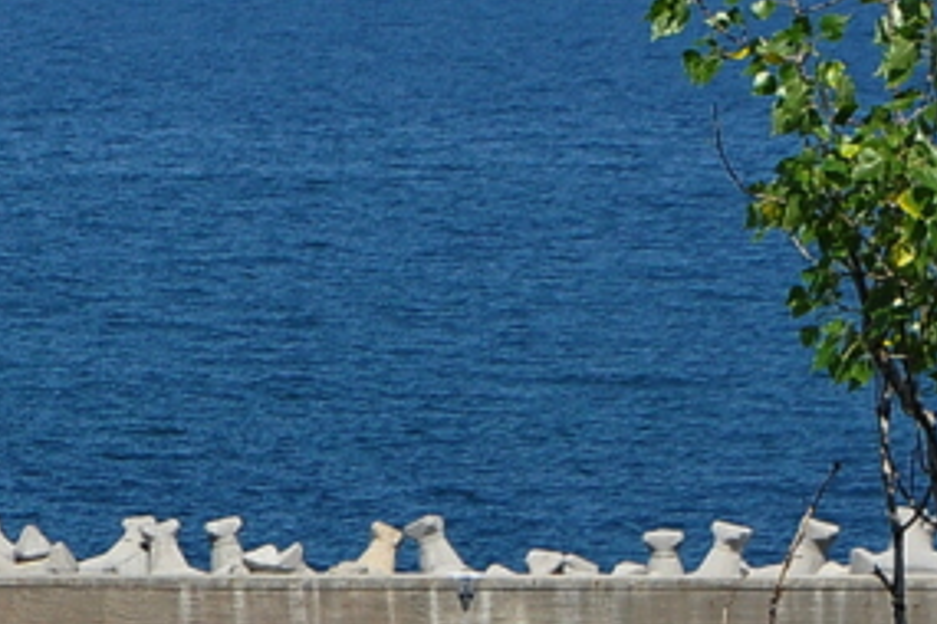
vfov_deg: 2.1
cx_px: -743
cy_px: 524
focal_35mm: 662
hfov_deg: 3.1
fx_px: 17232
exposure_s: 1/1250
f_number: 9
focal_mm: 105
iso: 400
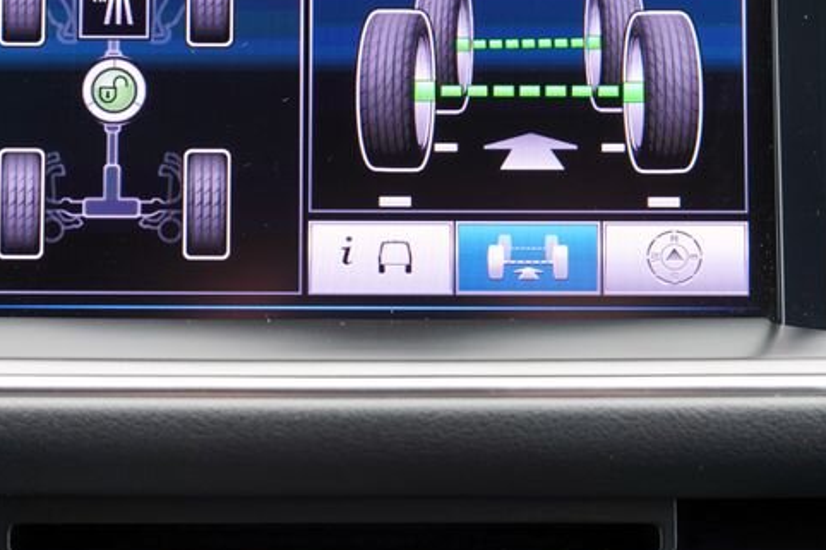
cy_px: 200
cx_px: 377
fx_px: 1950
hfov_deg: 23.9
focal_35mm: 85
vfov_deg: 16.0
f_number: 3.2
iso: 100
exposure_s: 1/40
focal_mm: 40
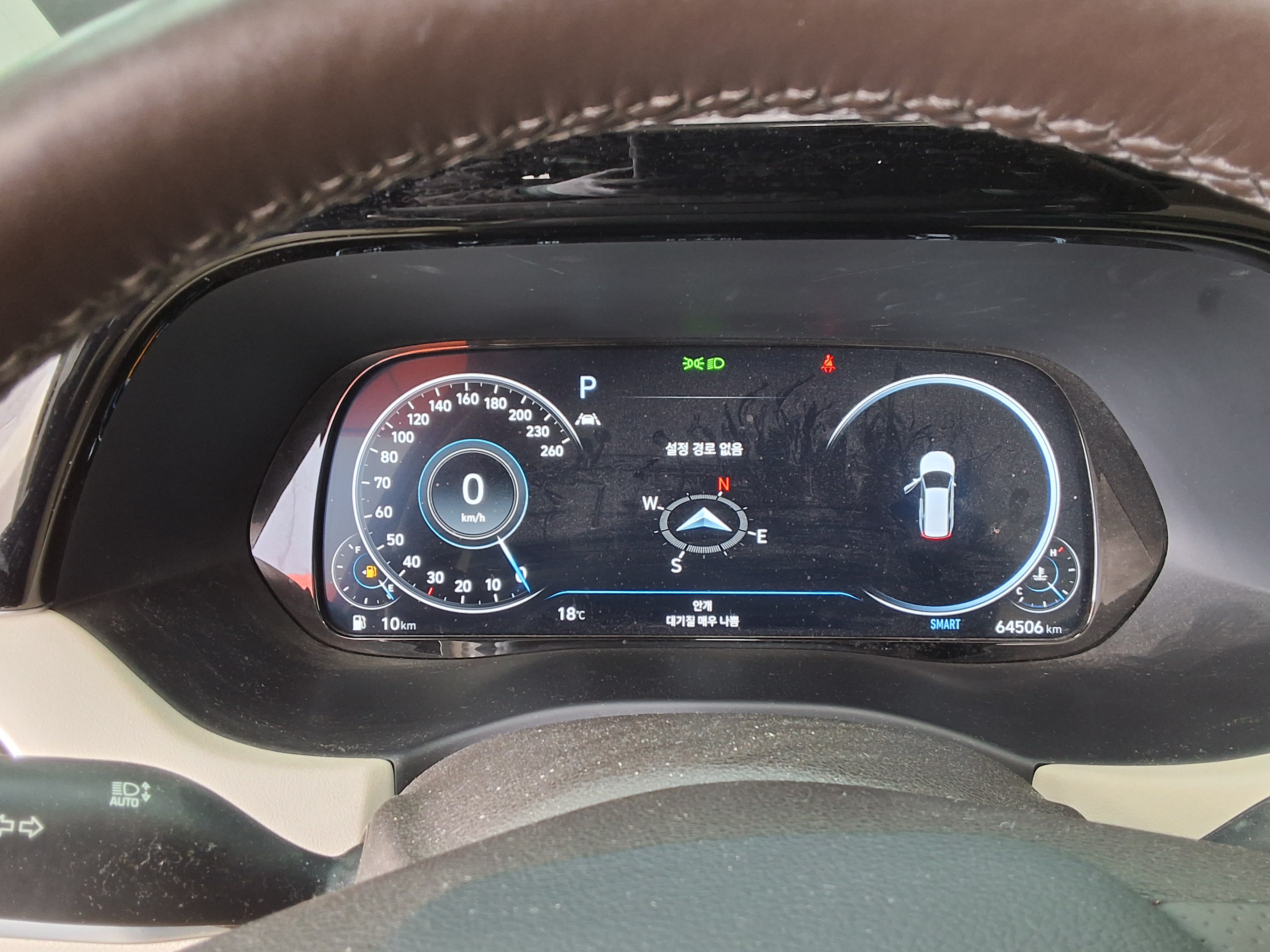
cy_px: 500
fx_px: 1174
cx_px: 654
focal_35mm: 32
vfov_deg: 44.1
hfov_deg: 56.8
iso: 200
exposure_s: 1/30
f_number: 1.9
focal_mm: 2.91
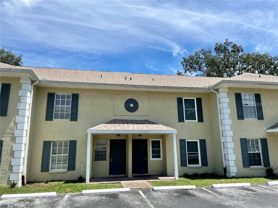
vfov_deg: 53.1
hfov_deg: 67.3
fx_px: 209
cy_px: 104
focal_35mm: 26
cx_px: 139
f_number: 1.6
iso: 32
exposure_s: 1/3731
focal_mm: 4.2
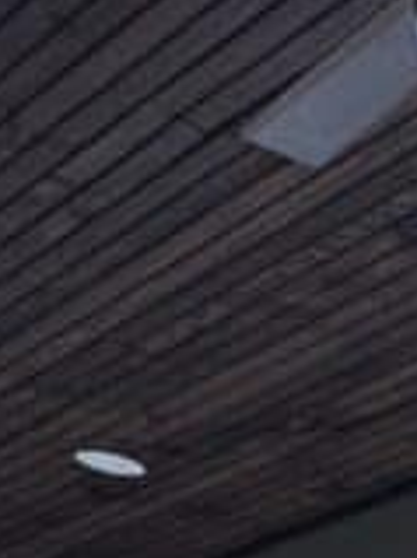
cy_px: 1049
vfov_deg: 17.2
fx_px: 1448
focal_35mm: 90
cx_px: 1269
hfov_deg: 10.8
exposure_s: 1/99
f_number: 2.2
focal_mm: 2.22
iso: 40
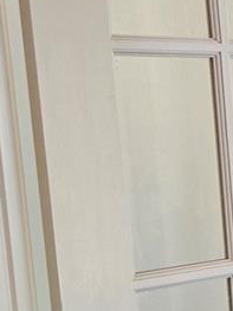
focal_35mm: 105
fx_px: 943
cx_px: 522
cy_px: 241
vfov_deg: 18.6
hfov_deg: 11.9
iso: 250
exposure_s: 1/120
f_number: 1.8
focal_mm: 5.4
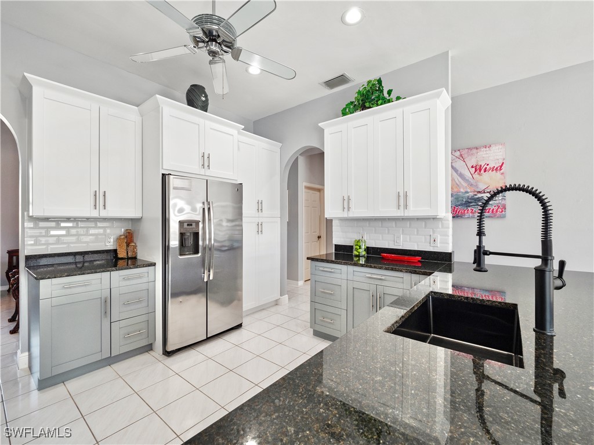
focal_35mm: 14
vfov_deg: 85.7
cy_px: 222
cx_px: 297
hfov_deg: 102.1
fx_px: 240
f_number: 7.1
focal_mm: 7
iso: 200
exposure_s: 1/15
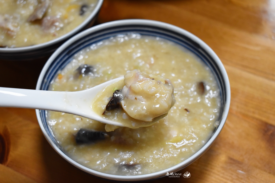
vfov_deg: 23.8
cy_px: 92
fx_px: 435
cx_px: 138
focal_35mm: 57
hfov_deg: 35.1
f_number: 5
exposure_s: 1/60
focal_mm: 38
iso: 1600
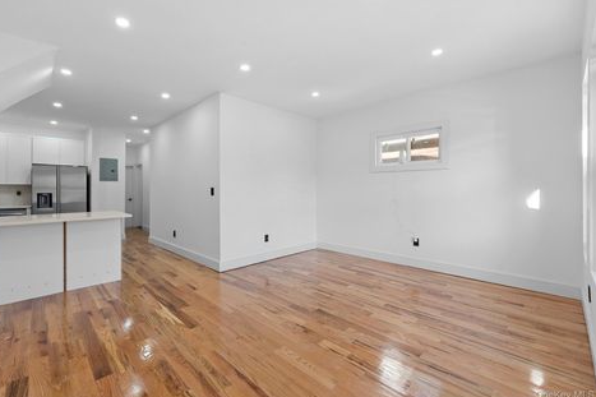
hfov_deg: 100.3
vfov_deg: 77.2
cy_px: 190
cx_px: 279
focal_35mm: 15
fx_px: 248
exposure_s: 1/5
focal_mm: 14
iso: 400
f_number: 10
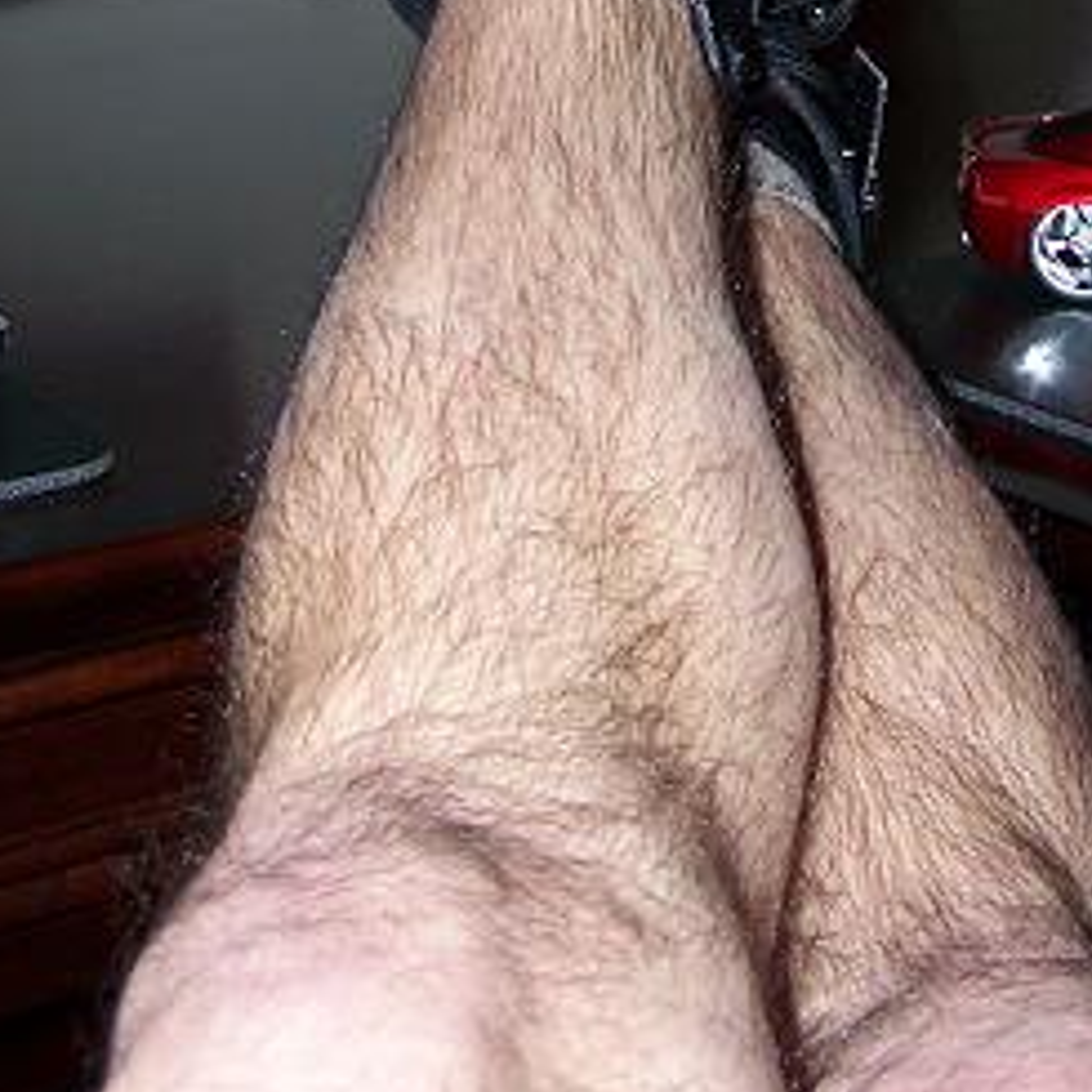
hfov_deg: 18.7
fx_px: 3284
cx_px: 849
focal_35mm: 92
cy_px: 16
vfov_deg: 18.4
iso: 80
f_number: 3
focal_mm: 8
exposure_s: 1/60
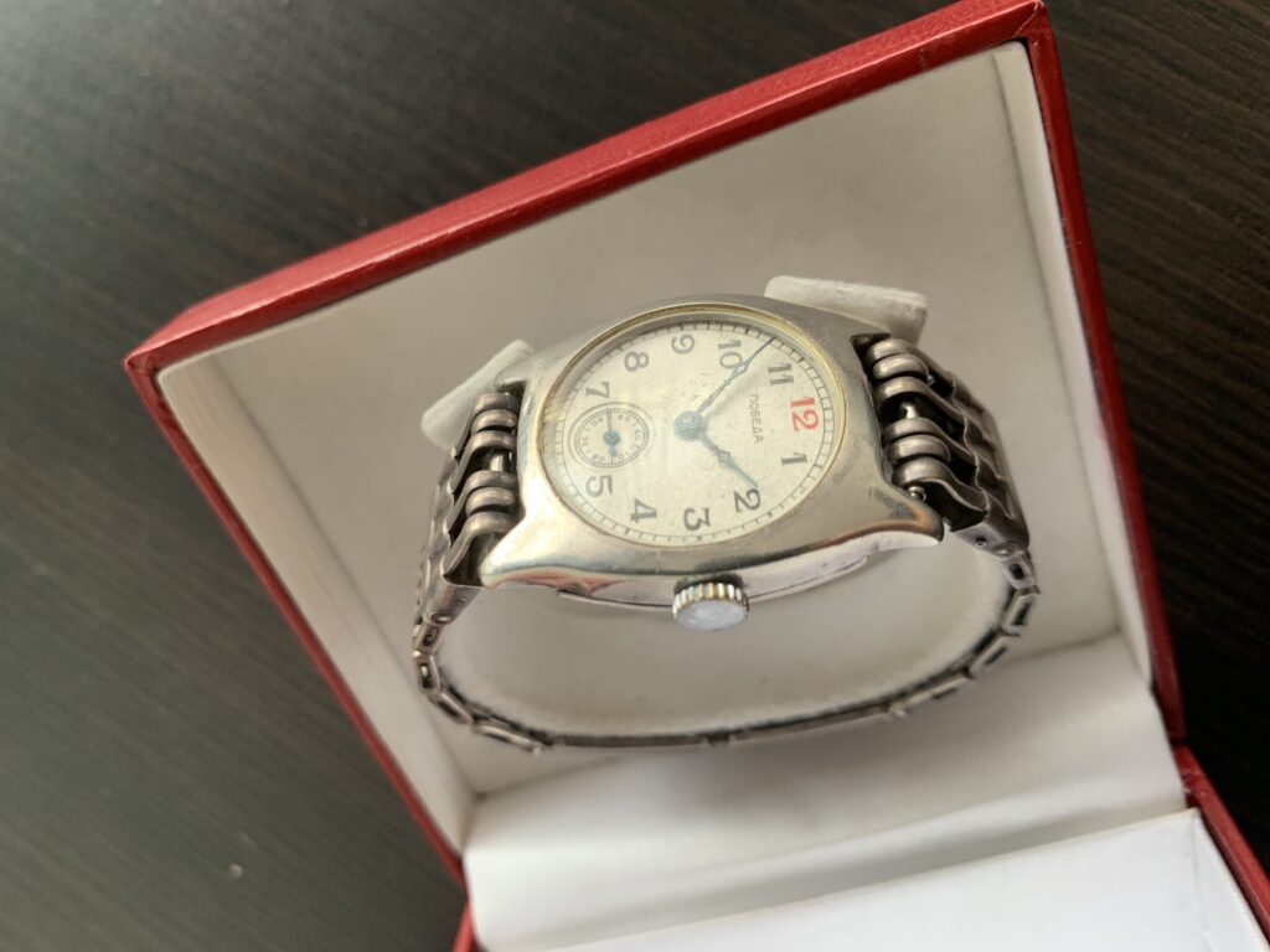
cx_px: 635
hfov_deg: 67.3
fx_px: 954
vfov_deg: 53.1
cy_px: 476
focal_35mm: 26
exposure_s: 1/60
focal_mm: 4.25
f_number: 1.8
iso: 100
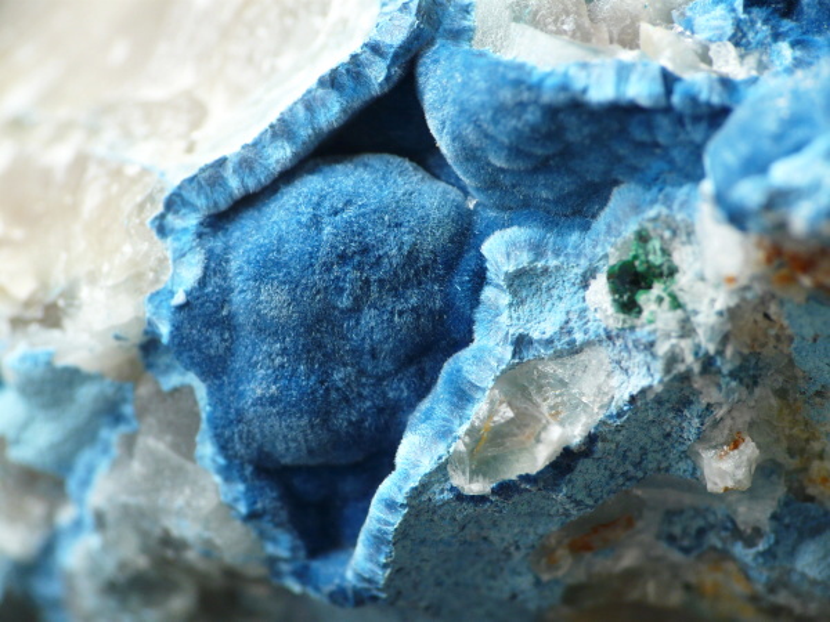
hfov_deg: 12.6
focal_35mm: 157
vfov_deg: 9.5
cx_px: 415
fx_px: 3764
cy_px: 311
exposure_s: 1/6
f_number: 4.5
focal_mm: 25.9
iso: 100
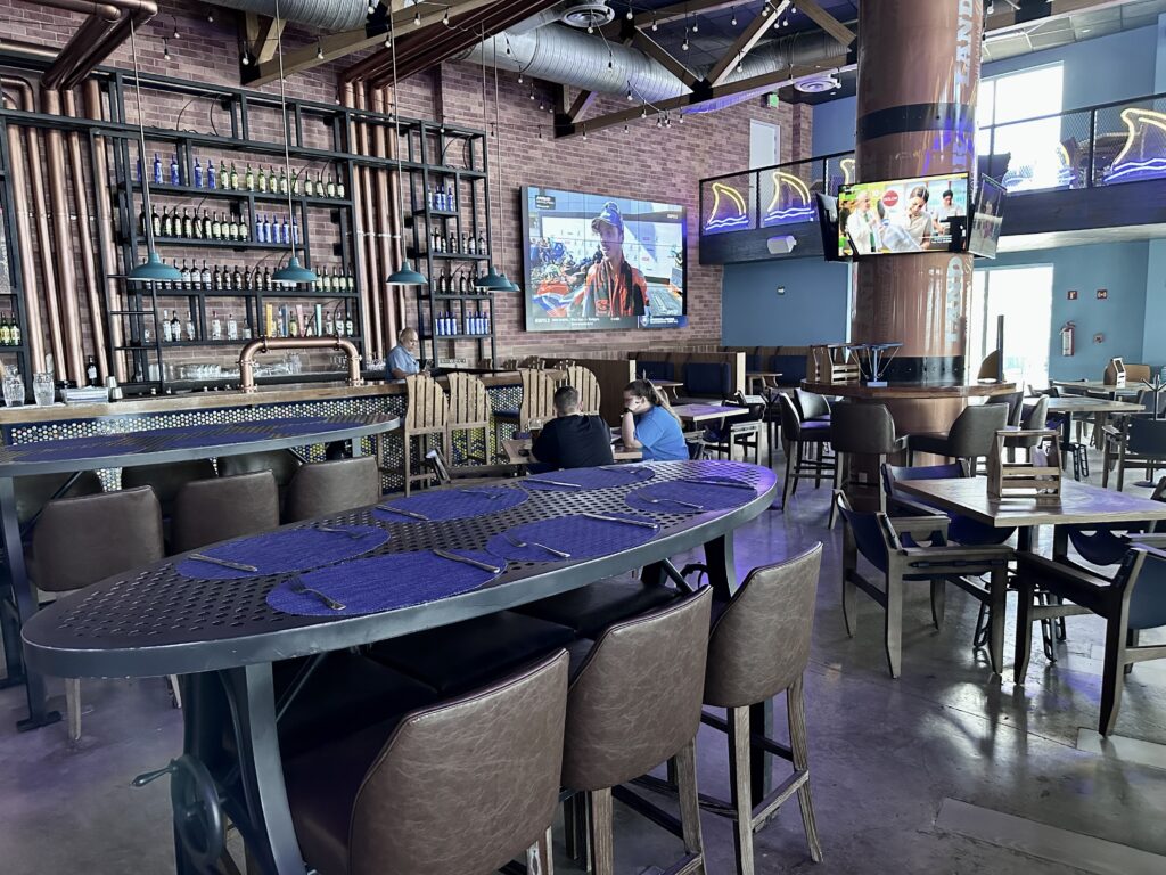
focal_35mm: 24
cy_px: 438
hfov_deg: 71.6
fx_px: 808
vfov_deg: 56.8
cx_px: 583
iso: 800
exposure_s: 1/60
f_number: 1.78
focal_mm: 6.86
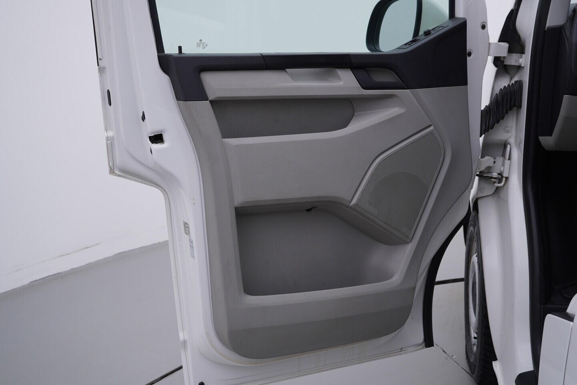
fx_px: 577
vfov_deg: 36.9
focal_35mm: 36
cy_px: 192
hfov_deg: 53.1
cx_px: 288
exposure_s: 1/80
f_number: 4
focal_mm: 24
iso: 125
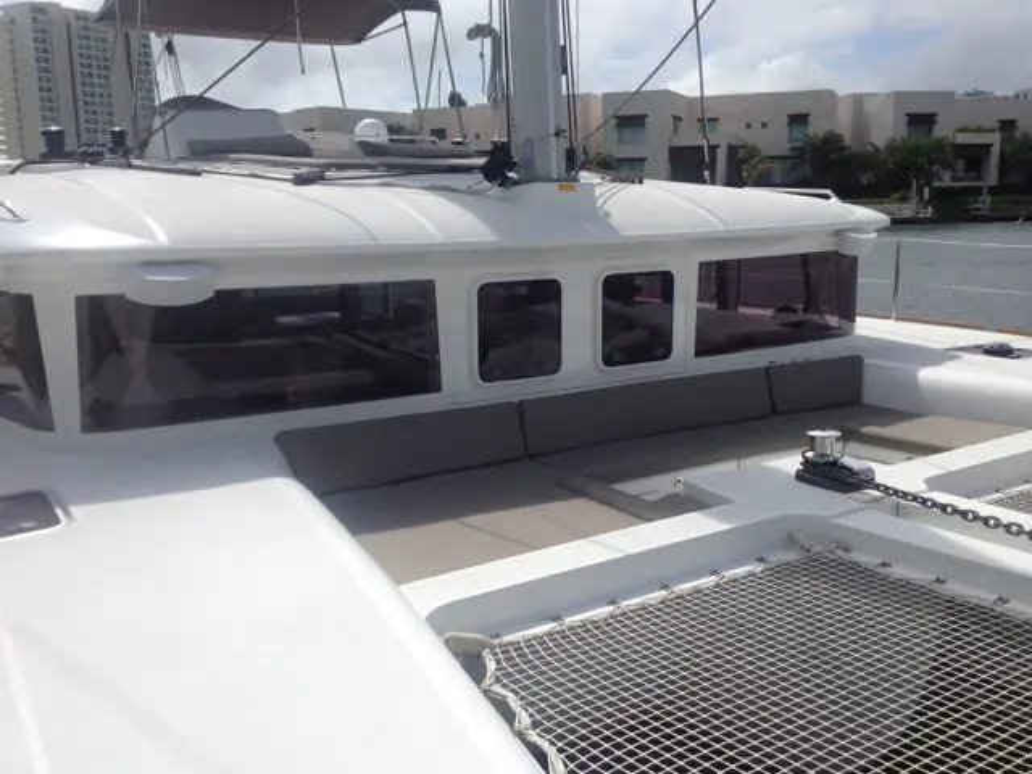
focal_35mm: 35
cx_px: 516
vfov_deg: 40.7
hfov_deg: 52.6
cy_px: 387
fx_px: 1043
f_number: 2.4
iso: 50
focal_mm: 4.28
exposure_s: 1/3953
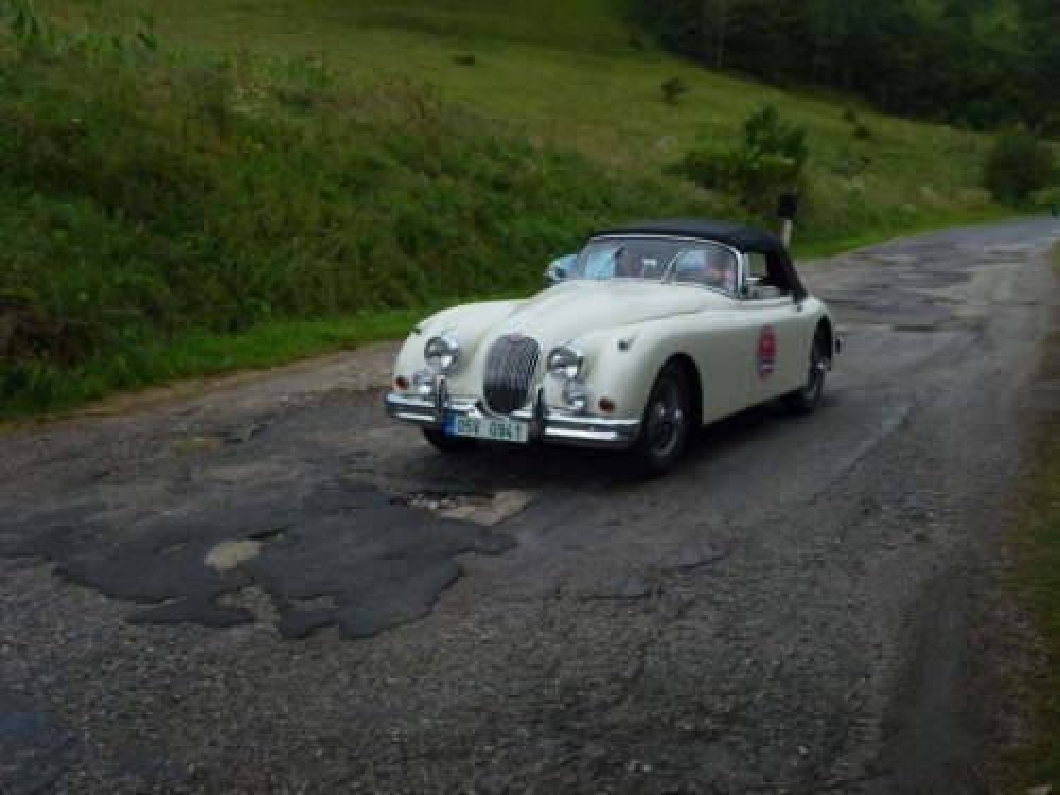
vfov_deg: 37.7
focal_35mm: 38
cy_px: 398
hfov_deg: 49.0
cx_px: 530
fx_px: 1164
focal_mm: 6.8
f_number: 3.8
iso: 100
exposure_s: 1/200
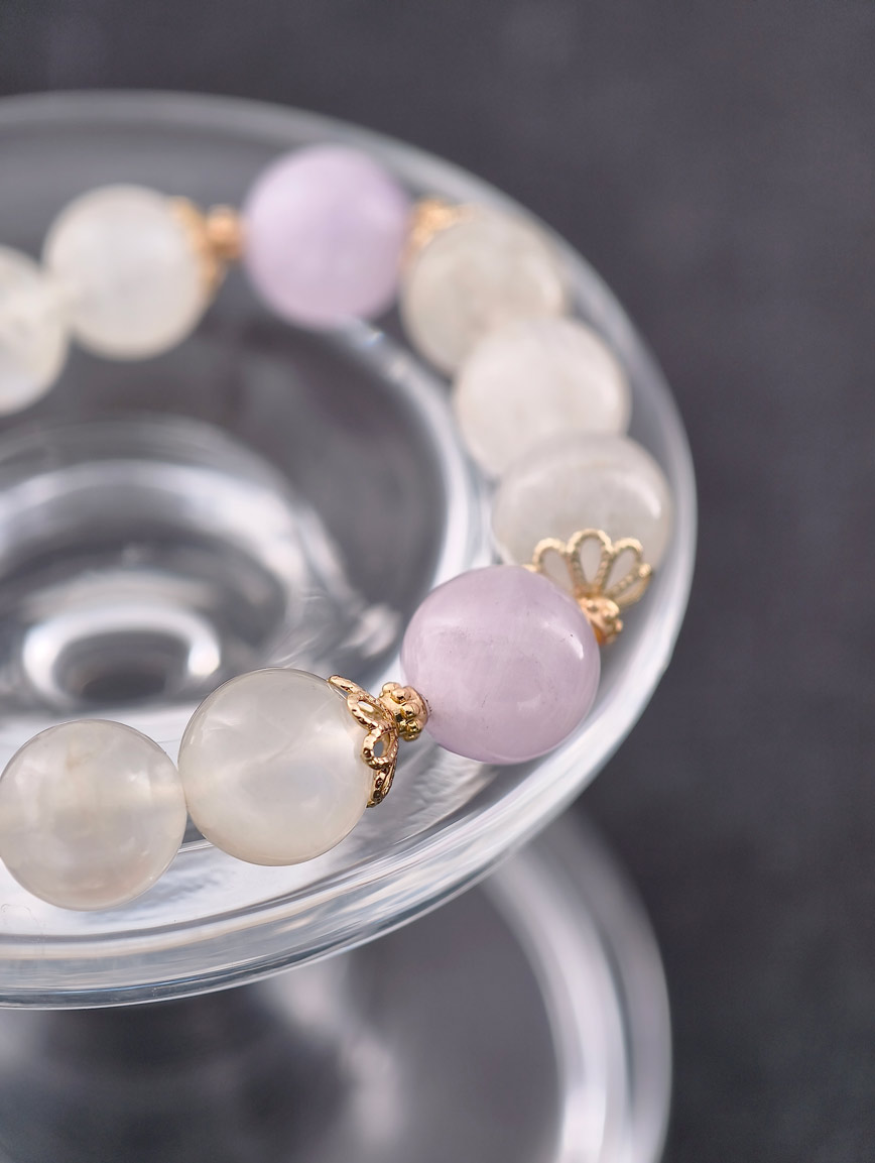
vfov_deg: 23.0
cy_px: 582
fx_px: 2858
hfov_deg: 17.4
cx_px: 438
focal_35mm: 85
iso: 125
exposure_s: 1/160
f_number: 2.67
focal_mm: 22.48
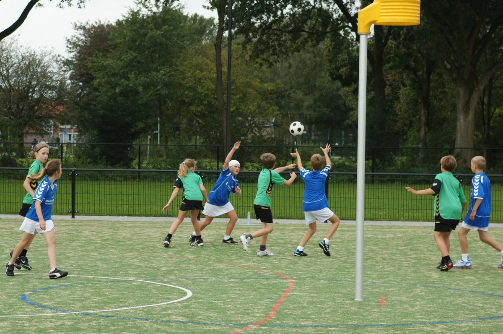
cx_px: 252
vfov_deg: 13.0
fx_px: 1465
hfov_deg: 19.5
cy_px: 167
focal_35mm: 105
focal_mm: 70
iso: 200
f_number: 5.6
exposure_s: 1/400
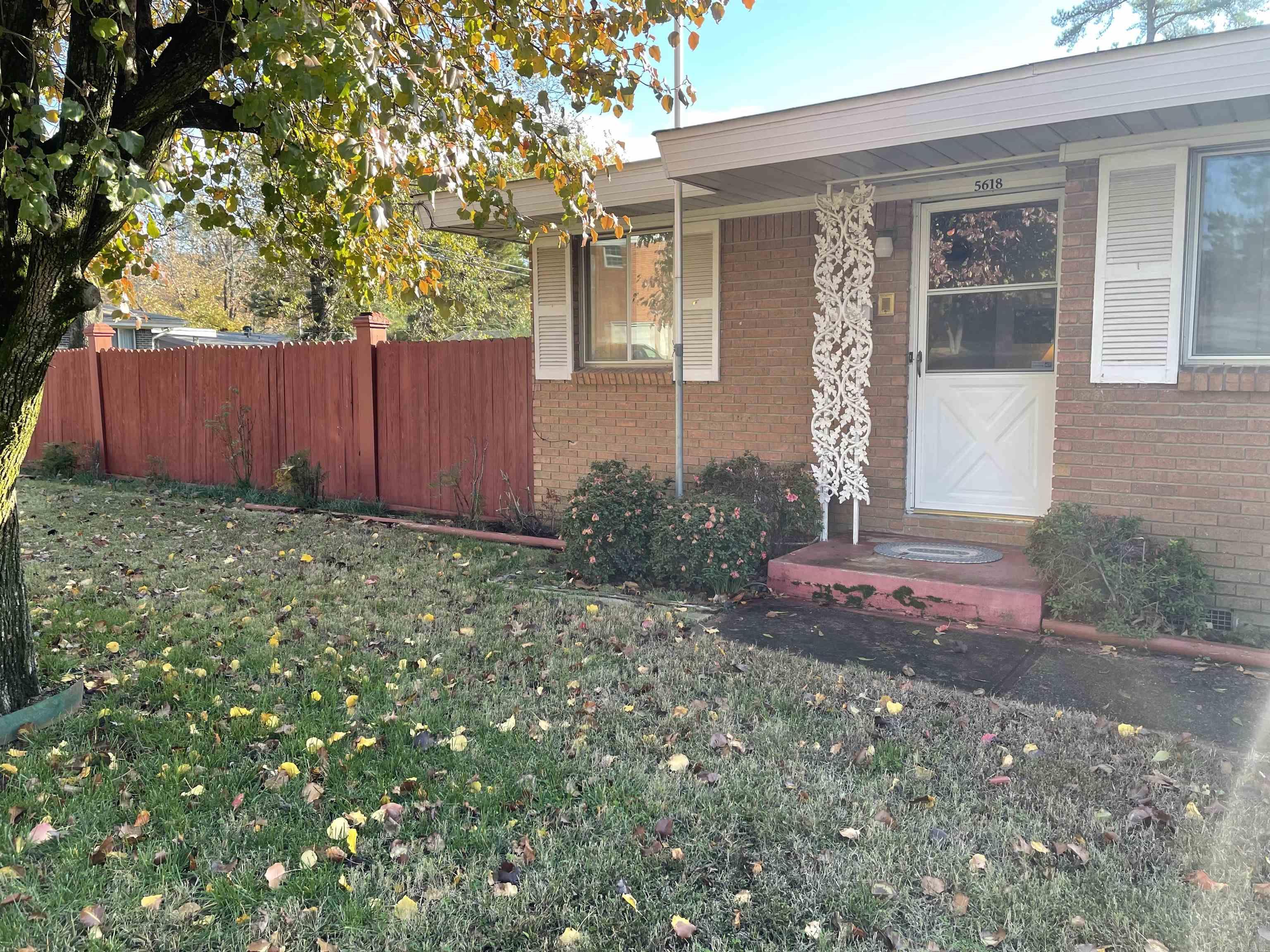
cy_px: 476
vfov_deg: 53.1
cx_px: 635
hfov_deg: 67.3
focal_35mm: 26
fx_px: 954
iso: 32
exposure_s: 1/238
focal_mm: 4.2
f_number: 1.6
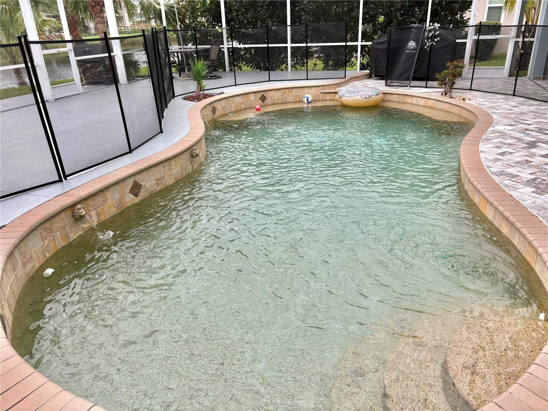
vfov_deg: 53.1
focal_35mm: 26
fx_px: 412
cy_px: 206
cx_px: 274
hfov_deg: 67.3
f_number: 1.6
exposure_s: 1/373
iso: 50
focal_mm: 5.96
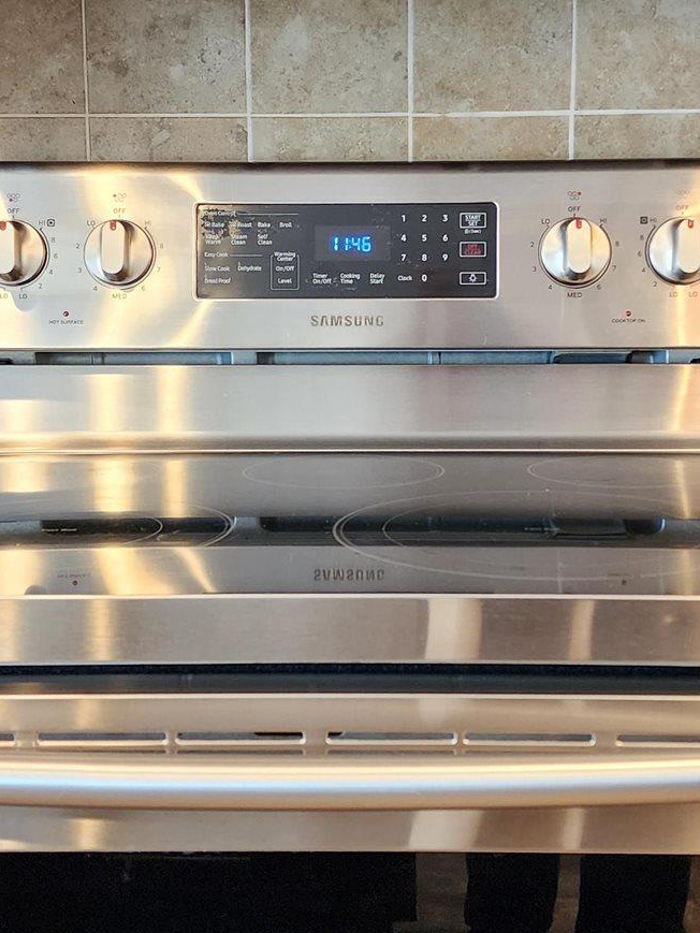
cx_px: 393
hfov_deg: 24.0
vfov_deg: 31.6
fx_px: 1644
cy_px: 412
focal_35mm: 61
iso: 500
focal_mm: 6.4
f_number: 1.8
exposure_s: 1/120
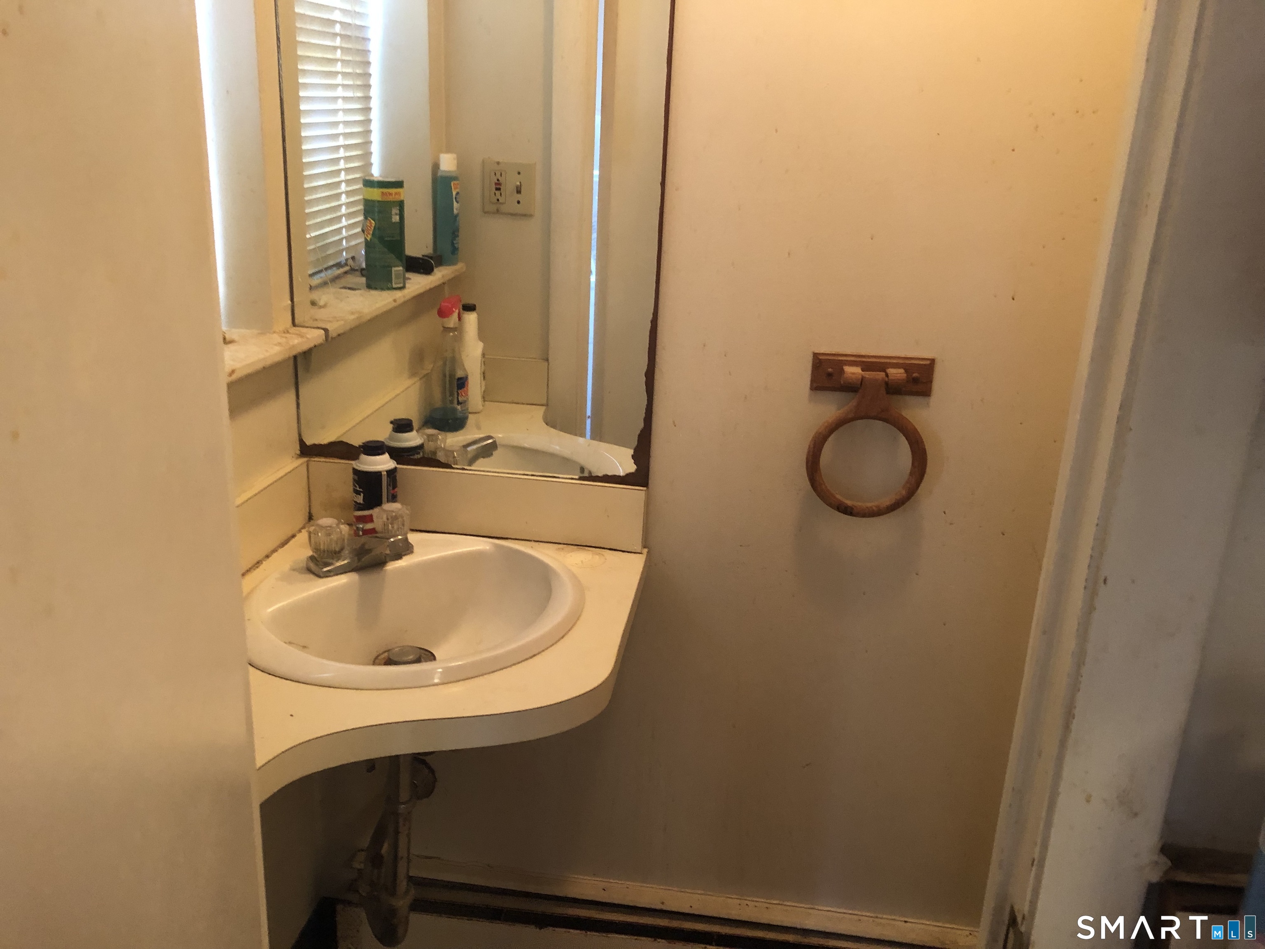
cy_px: 474
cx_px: 632
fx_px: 1023
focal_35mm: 28
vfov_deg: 49.7
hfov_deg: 63.4
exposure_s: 1/12
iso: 100
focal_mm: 4
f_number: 1.8
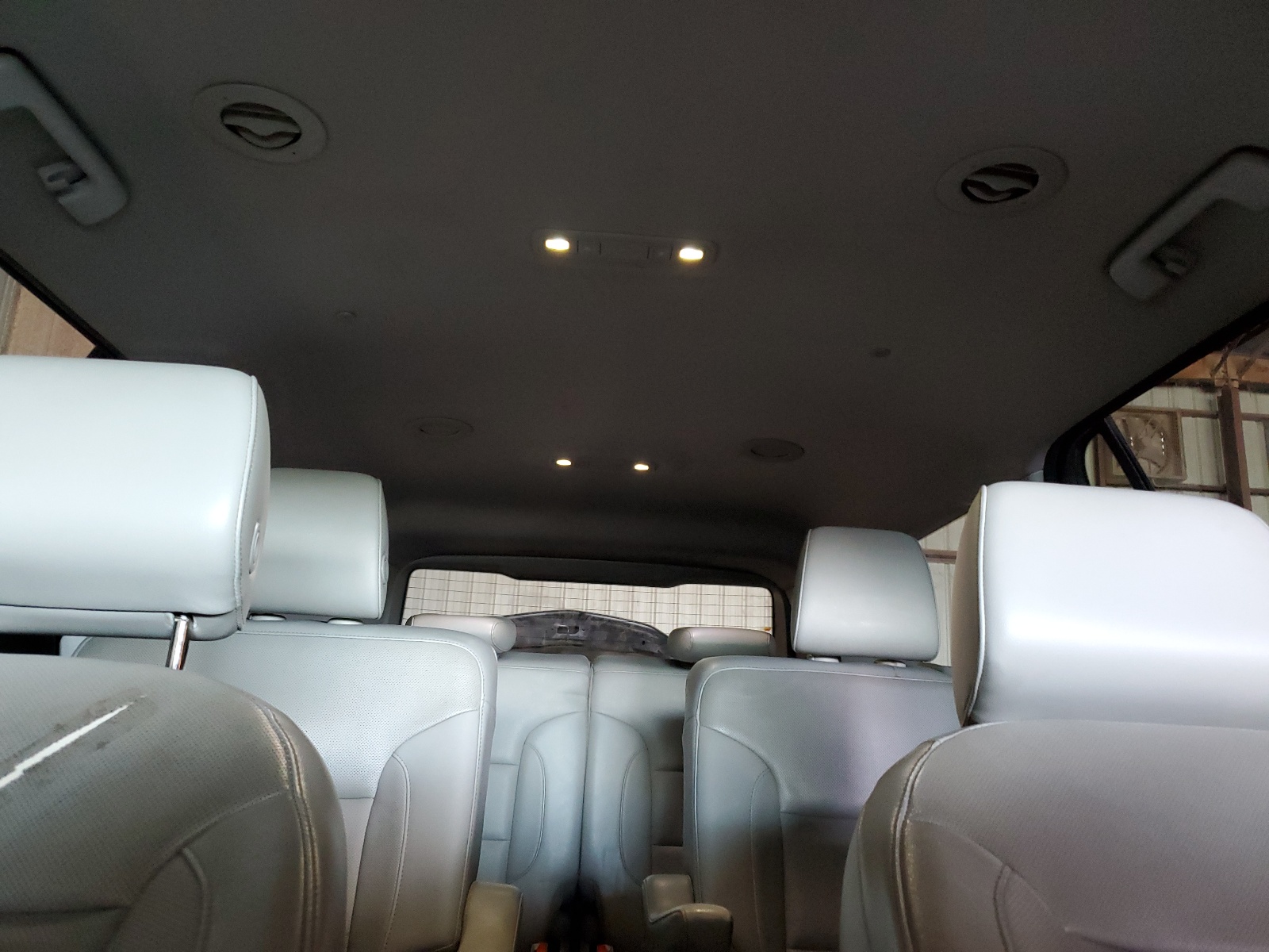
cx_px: 634
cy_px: 476
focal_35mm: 26
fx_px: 953
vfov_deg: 53.1
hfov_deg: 67.3
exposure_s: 1/40
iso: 329
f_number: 1.5
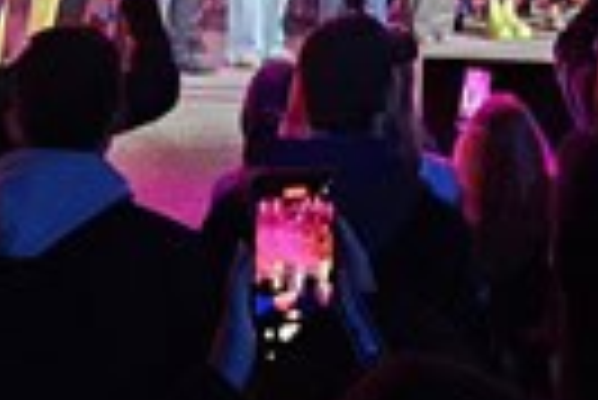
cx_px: 391
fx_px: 1497
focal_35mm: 90
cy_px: -411
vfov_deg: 13.1
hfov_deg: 22.5
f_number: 1.8
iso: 640
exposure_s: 1/25
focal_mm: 5.4
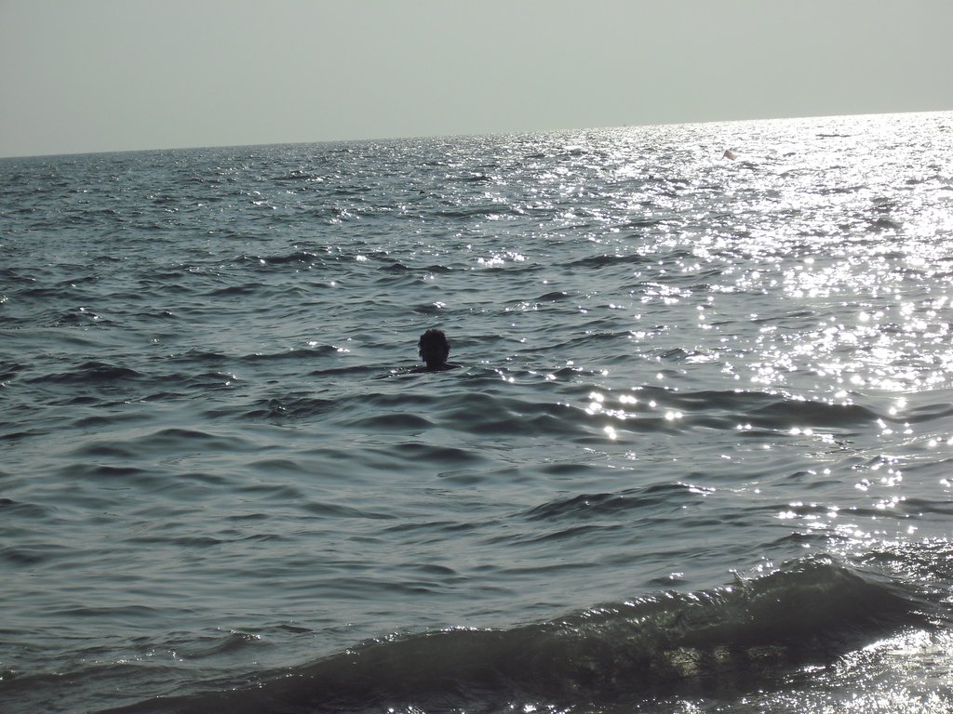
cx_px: 476
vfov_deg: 13.1
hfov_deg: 17.4
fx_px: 3111
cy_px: 357
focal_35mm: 113
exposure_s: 1/640
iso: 100
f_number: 14.7
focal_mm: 18.6
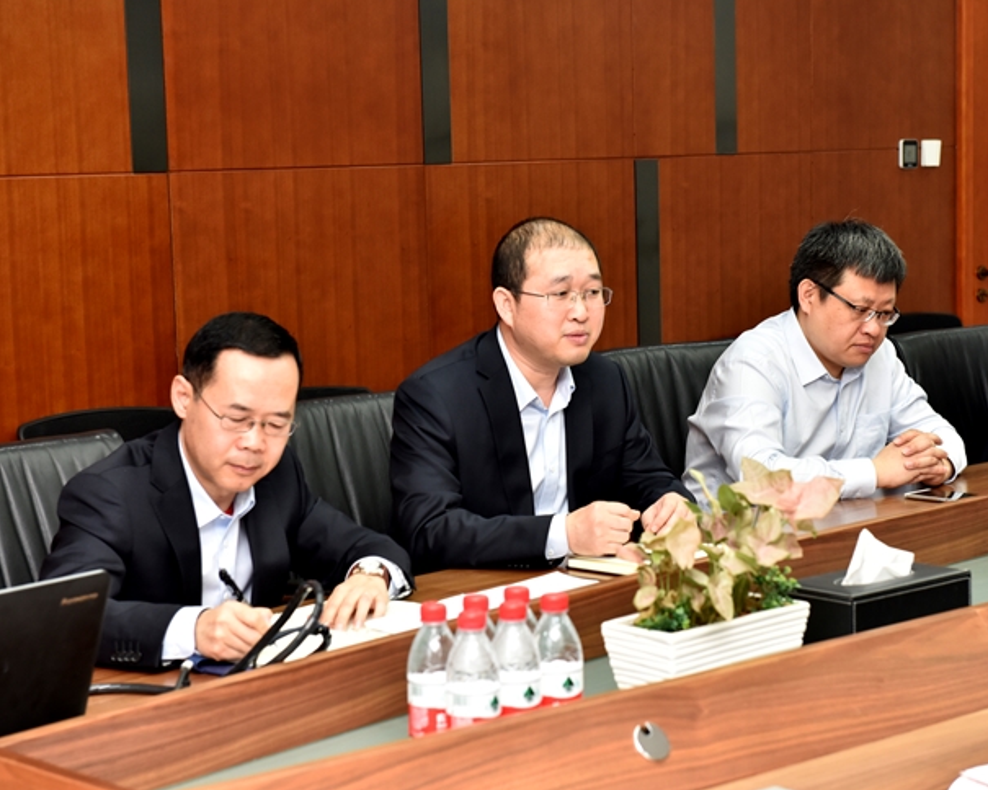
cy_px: 399
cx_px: 581
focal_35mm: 80
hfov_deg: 23.8
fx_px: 2339
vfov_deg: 19.2
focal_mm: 70
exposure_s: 1/100
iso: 1000
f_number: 6.3
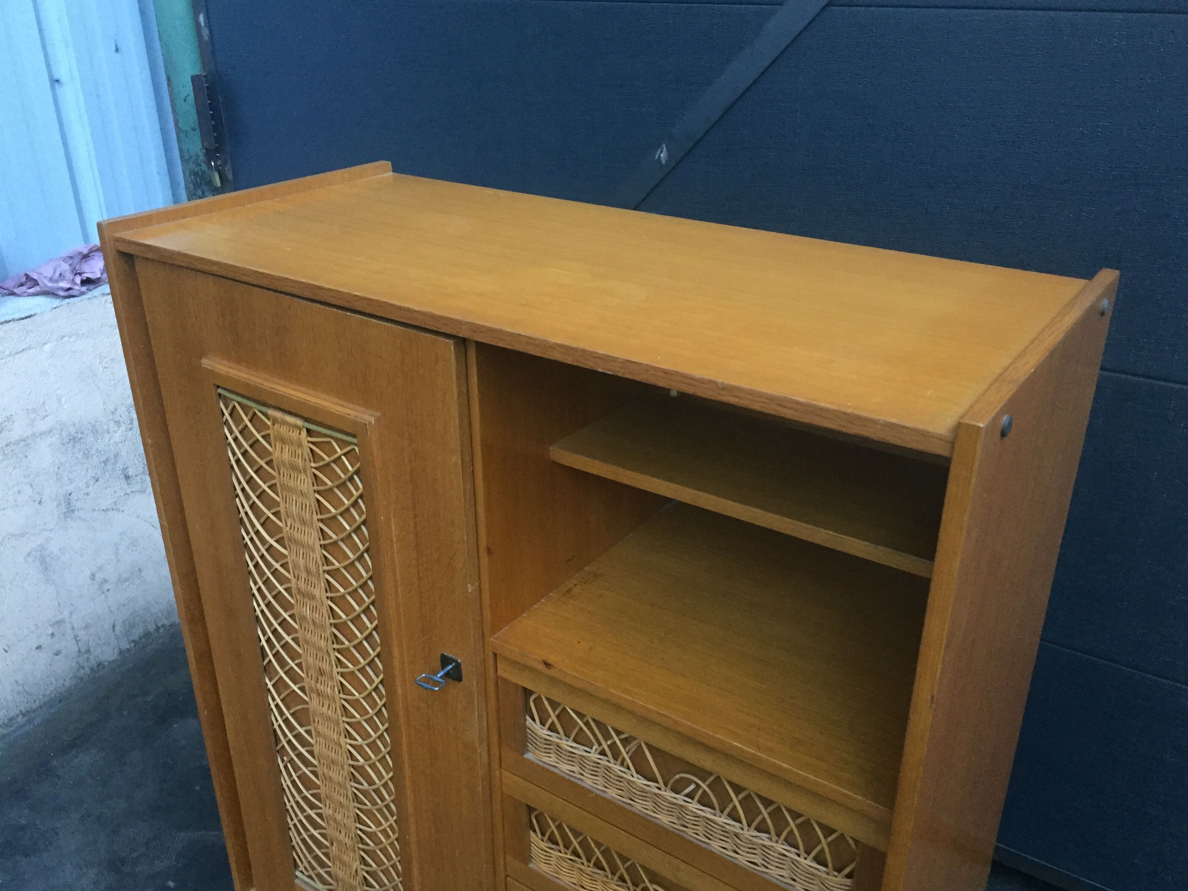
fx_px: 1030
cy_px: 453
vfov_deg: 46.8
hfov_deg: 60.0
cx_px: 610
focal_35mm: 30
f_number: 2.2
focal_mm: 4.15
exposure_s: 1/33
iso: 250
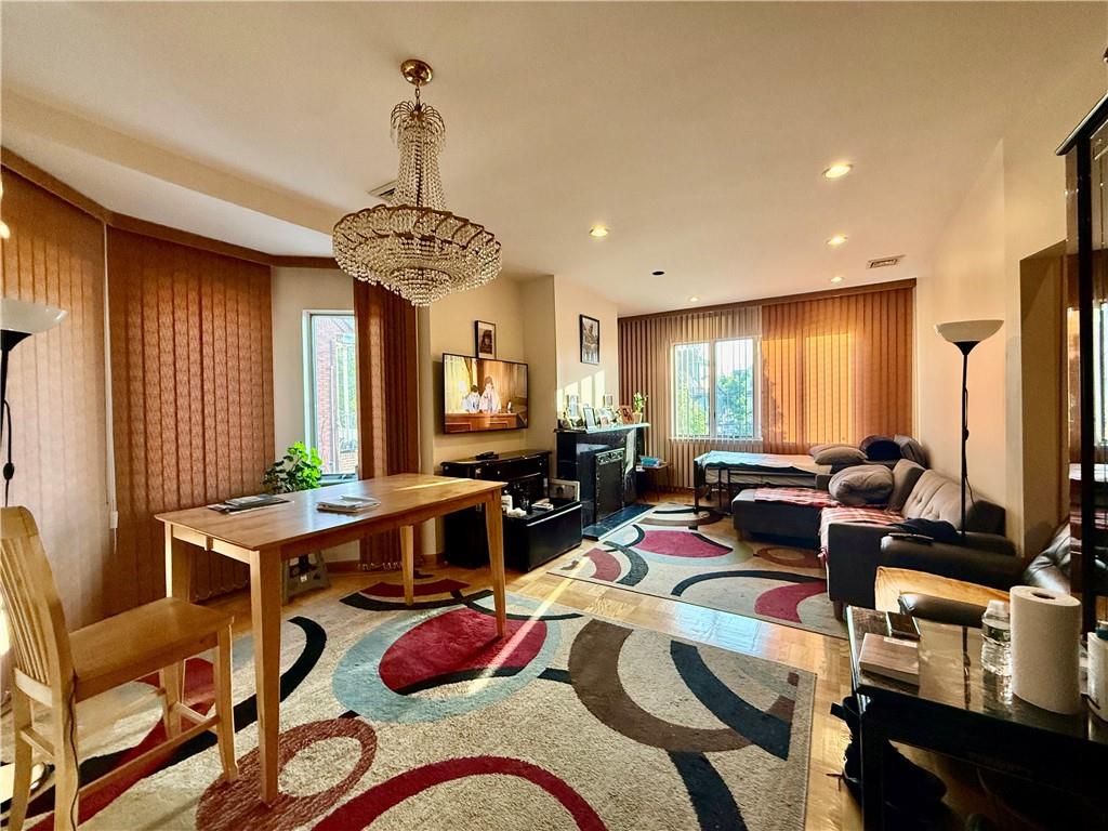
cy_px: 416
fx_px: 448
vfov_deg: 85.7
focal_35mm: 14
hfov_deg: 102.1
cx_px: 554
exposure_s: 1/120
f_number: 2.2
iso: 320
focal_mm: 2.22
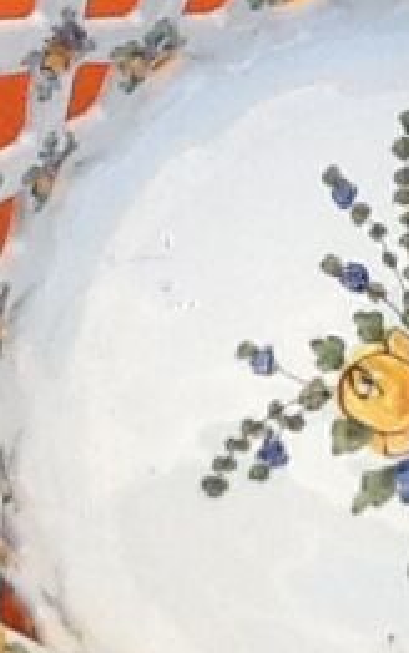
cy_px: 319
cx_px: 434
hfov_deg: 7.6
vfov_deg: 12.2
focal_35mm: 171
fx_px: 3046
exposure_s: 1/160
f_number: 2.4
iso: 40
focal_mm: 2.03
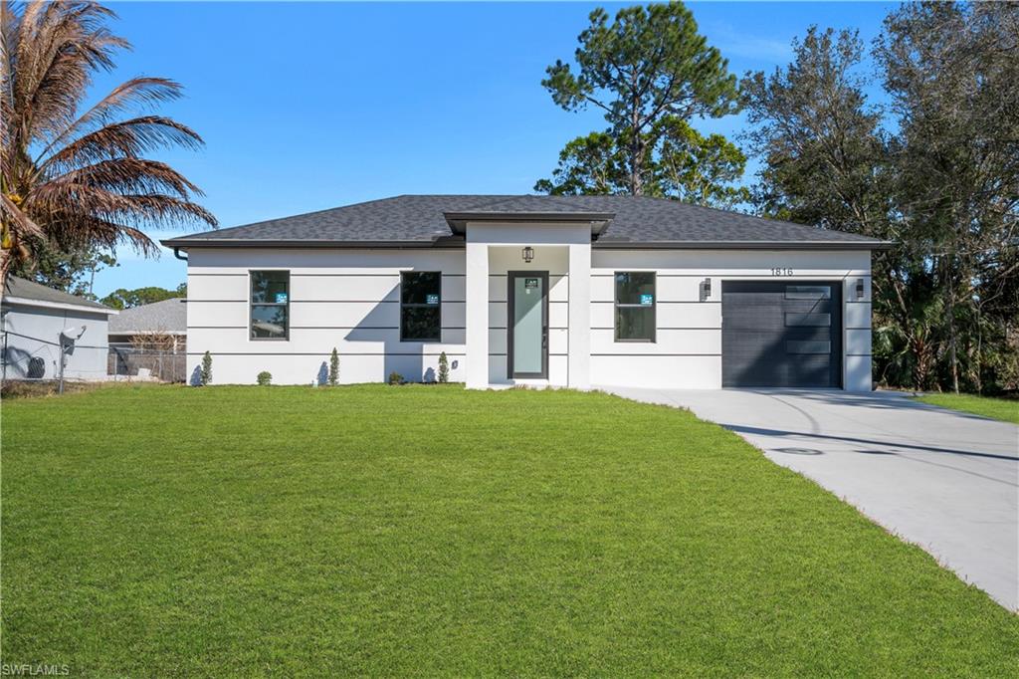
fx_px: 849
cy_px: 340
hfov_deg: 61.9
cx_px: 510
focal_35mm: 30
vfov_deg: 43.6
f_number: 8
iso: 100
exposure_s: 1/400
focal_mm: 20
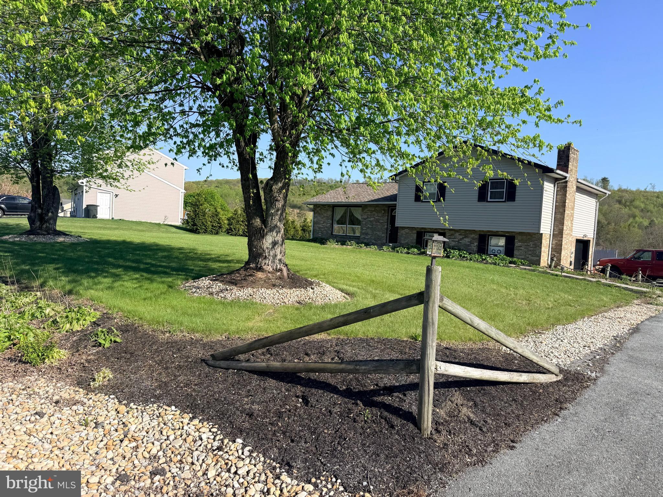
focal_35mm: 24
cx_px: 332
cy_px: 248
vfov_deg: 56.8
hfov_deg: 71.6
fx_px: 460
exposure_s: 1/3425
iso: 80
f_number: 1.78
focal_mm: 6.76
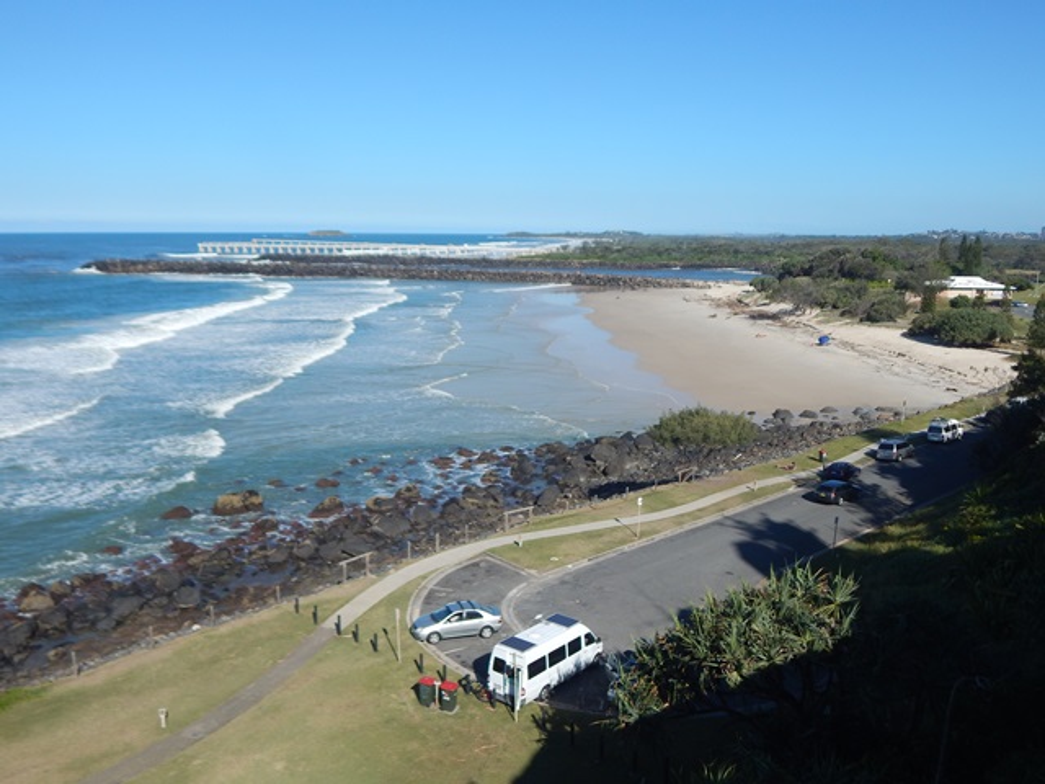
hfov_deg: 58.4
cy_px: 392
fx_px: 936
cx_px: 522
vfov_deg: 45.4
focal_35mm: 31
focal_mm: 5.6
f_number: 6.5
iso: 125
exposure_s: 1/500
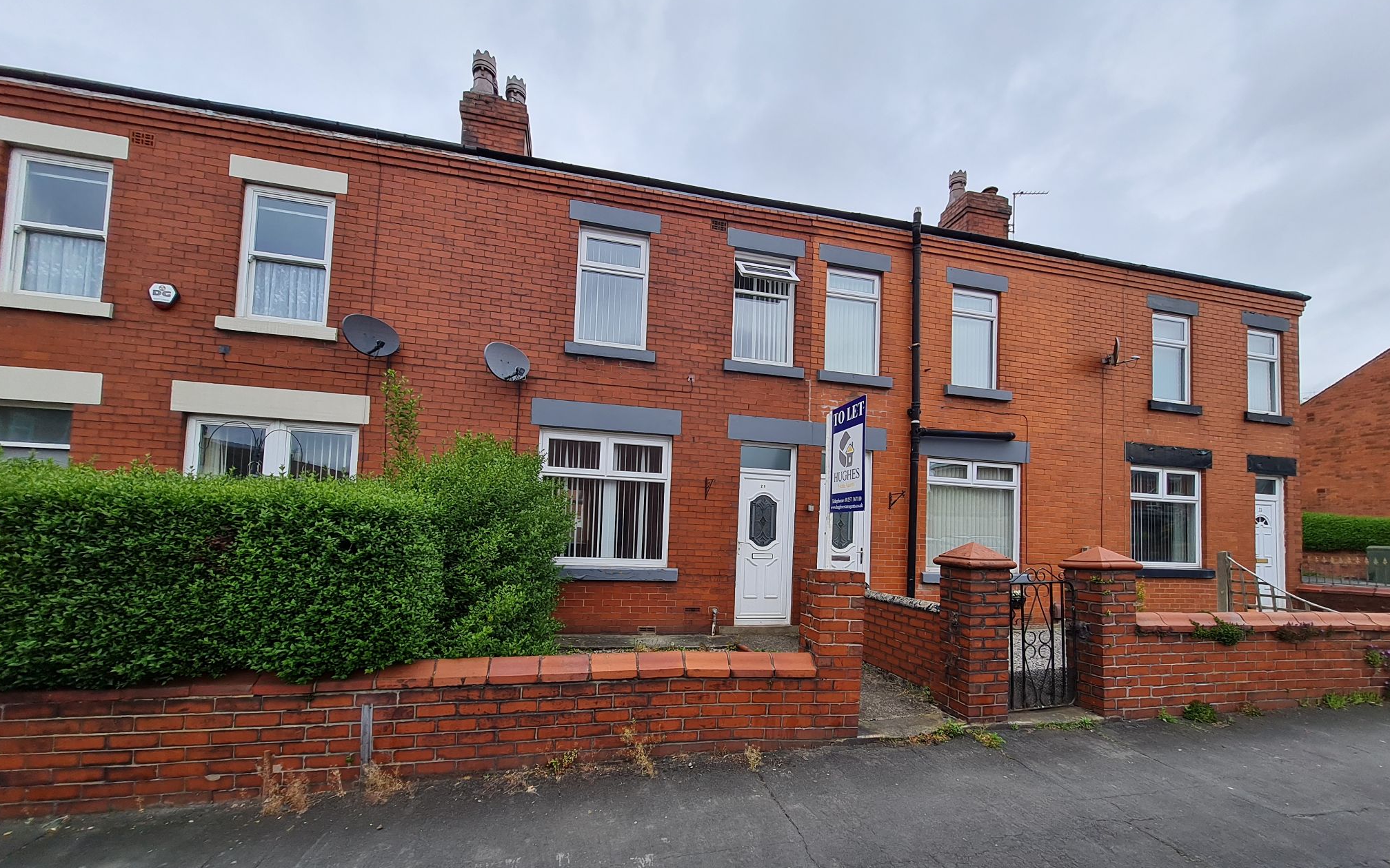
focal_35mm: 14
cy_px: 499
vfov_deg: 78.1
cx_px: 699
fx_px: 530
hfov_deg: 105.3
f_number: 2.2
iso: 50
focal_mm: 1.74
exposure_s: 1/1104
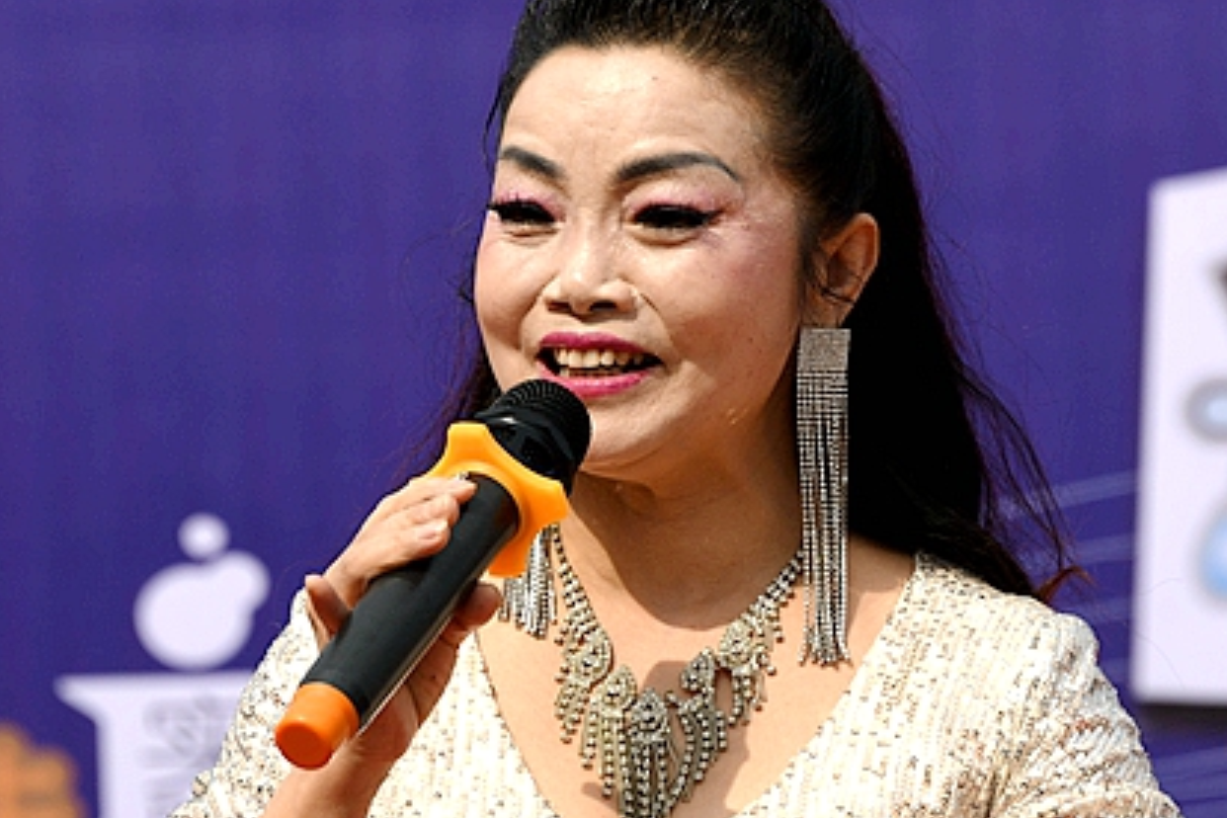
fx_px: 13837
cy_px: 425
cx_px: 673
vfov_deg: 3.4
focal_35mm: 406
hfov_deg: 5.1
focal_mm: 210
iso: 64
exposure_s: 1/250
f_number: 8
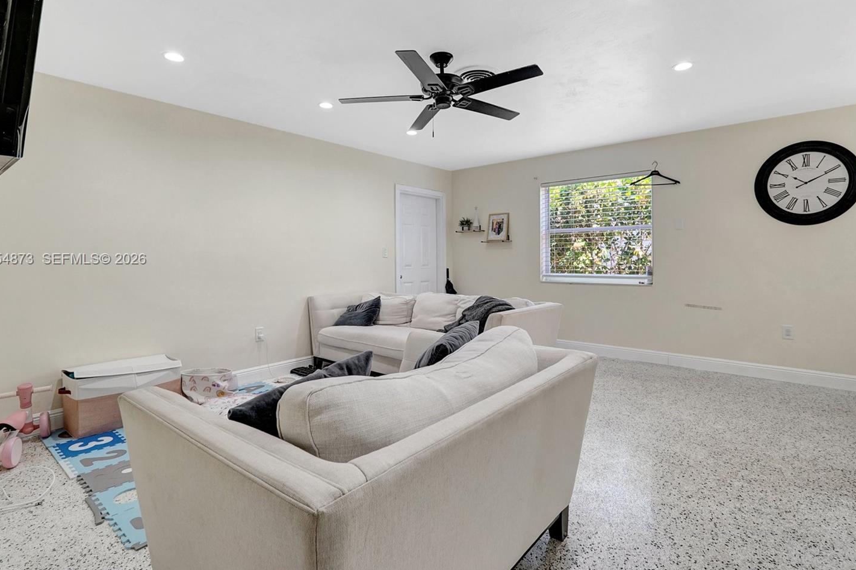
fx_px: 441
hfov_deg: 88.2
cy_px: 260
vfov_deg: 65.6
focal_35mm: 19
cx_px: 440
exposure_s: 1/4
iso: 640
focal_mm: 16.5
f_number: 13
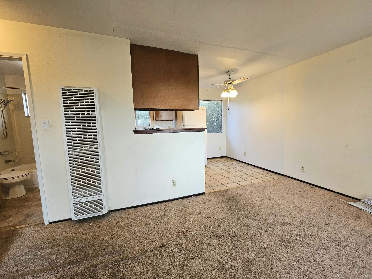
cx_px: 186
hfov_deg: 106.2
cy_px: 140
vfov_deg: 89.9
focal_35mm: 13
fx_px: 140
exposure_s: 1/60.2
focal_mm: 2.2
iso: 100
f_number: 2.2
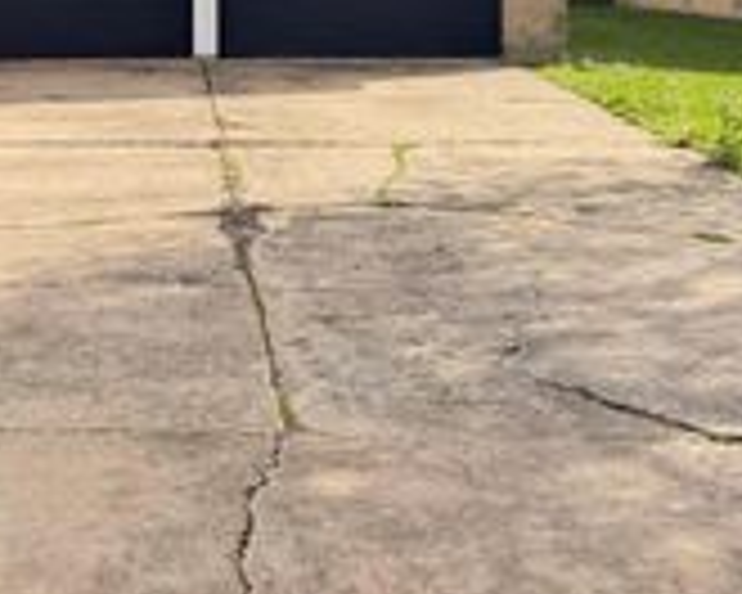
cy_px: -74
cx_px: 4
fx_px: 1559
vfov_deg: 20.5
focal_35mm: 71
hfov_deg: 25.5
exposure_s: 1/2053
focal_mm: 6.76
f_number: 1.78
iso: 100
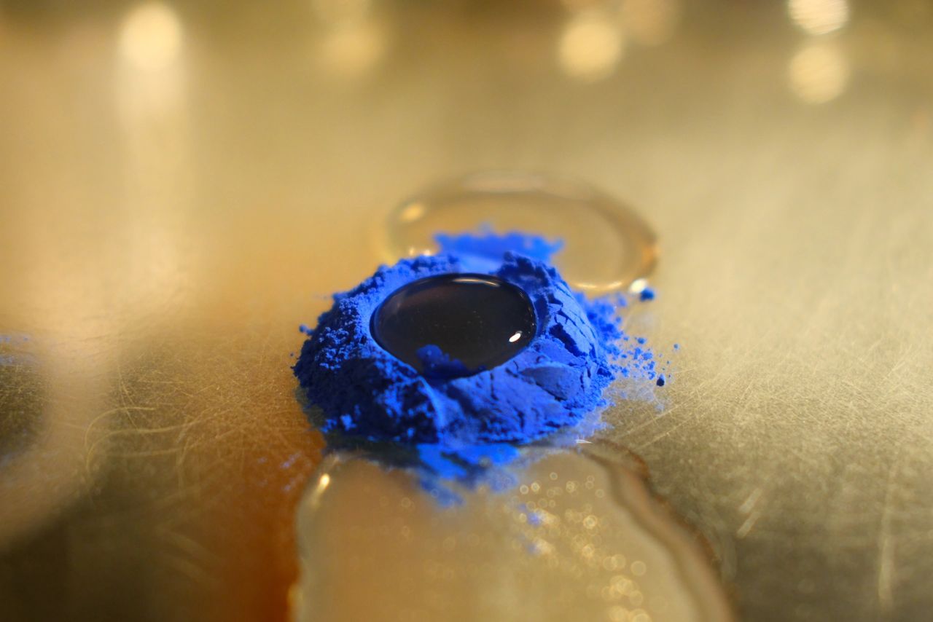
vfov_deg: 25.5
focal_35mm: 53
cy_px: 311
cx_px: 466
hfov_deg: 37.5
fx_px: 1374
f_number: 2.2
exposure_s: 1/75
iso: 1000
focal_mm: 35
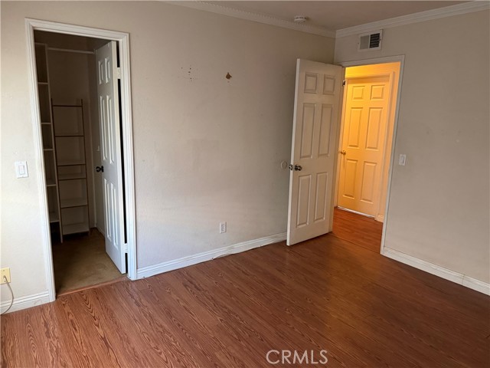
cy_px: 184
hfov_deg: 71.6
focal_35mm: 24
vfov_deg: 56.8
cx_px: 245
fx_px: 340
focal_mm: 6.76
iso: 800
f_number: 1.78
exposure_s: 1/60
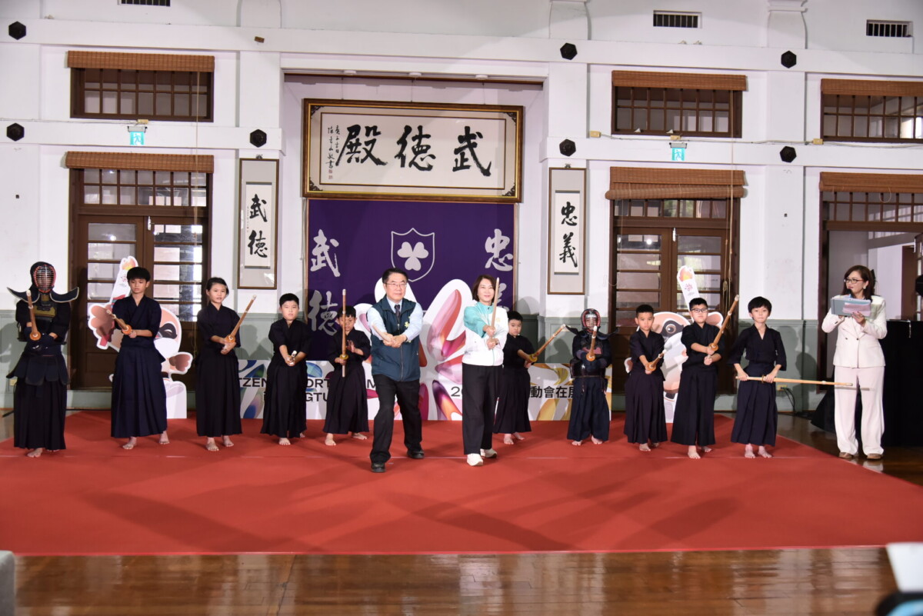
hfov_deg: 54.4
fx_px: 898
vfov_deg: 37.9
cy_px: 308
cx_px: 462
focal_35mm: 35
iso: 1250
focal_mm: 35
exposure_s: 1/200
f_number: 4
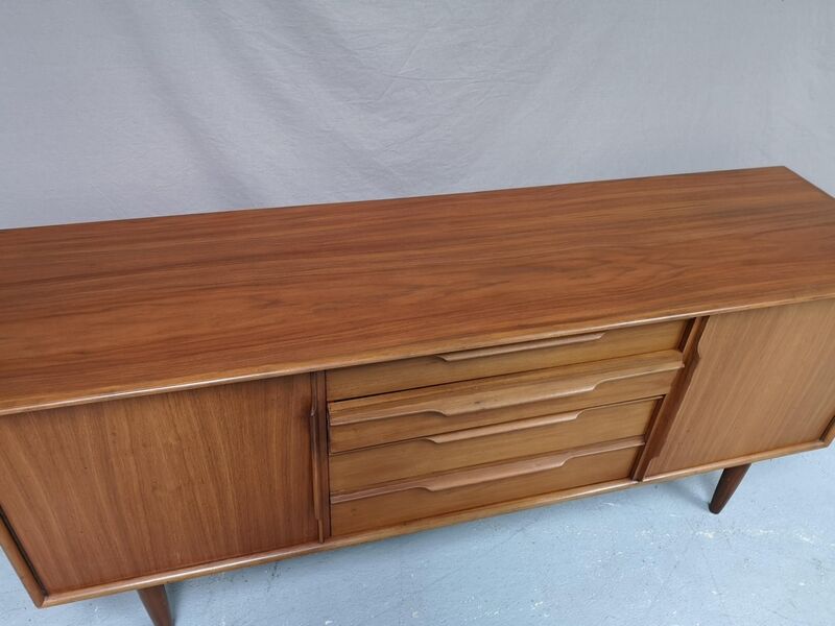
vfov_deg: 51.4
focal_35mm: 27
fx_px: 651
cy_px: 313
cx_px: 418
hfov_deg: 65.3
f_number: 1.8
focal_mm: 3.95
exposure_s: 1/33.3
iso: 200
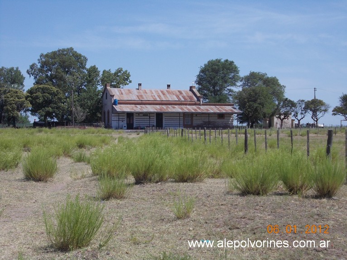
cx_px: 174
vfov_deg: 20.7
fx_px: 711
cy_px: 130
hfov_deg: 27.4
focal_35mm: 71
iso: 80
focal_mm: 10
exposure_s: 1/200
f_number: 8.6
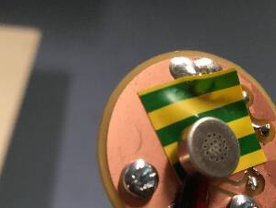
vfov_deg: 23.2
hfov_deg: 31.2
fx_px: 495
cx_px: 147
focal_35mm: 62
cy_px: 177
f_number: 2.2
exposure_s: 1/33
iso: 32
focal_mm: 4.15
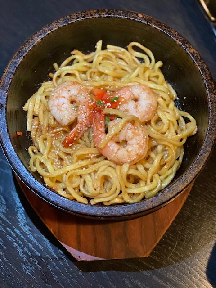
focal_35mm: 52
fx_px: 433
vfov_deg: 36.8
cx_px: 108
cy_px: 144
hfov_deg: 28.0
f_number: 2
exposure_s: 1/24
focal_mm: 6
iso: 400
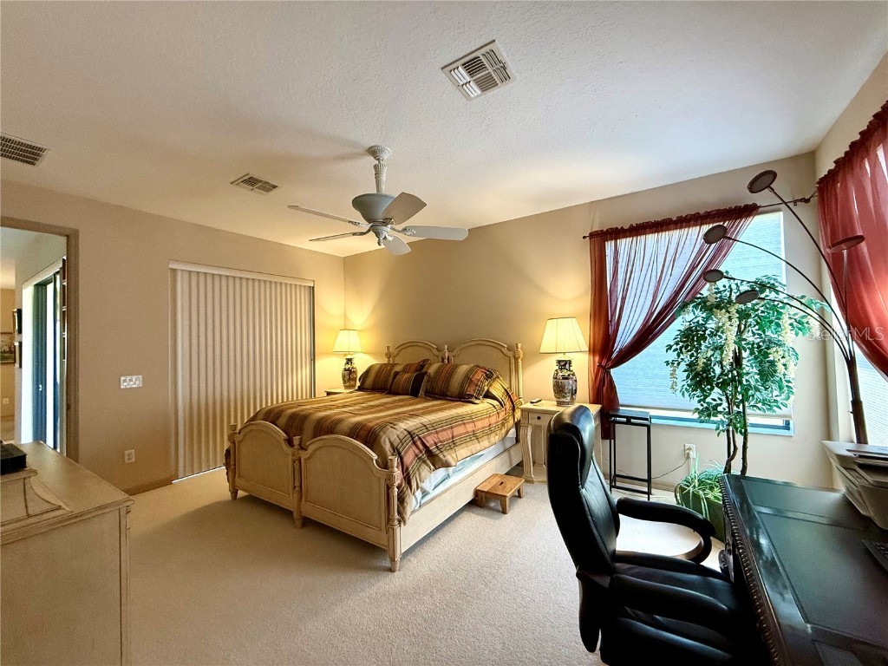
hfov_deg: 102.1
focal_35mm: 14
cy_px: 333
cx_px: 444
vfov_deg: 85.7
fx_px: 359
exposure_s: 1/120
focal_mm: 2.22
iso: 250
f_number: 2.2
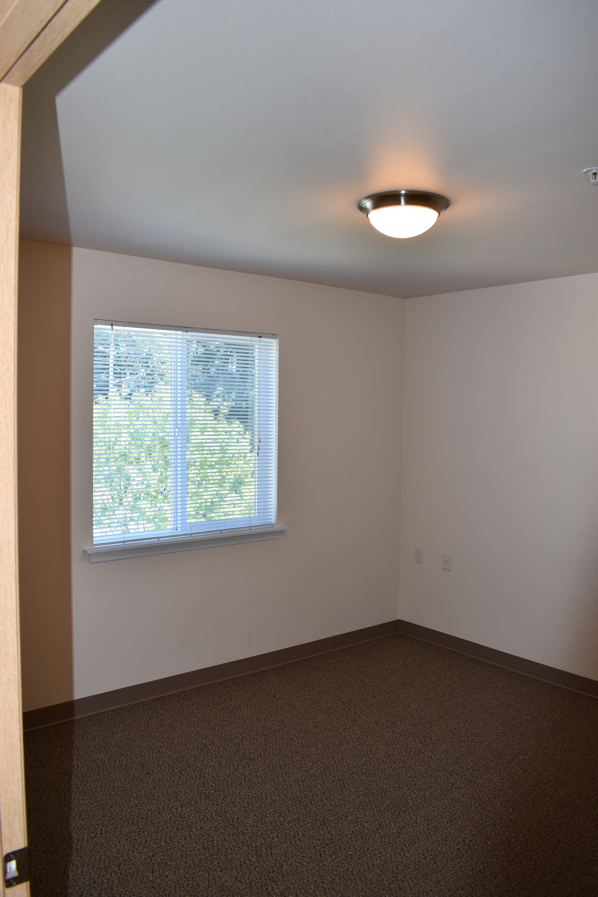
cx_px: 299
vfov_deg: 67.4
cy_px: 448
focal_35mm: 27
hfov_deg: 47.9
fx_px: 673
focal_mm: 18
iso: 125
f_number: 5.6
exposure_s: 1/30
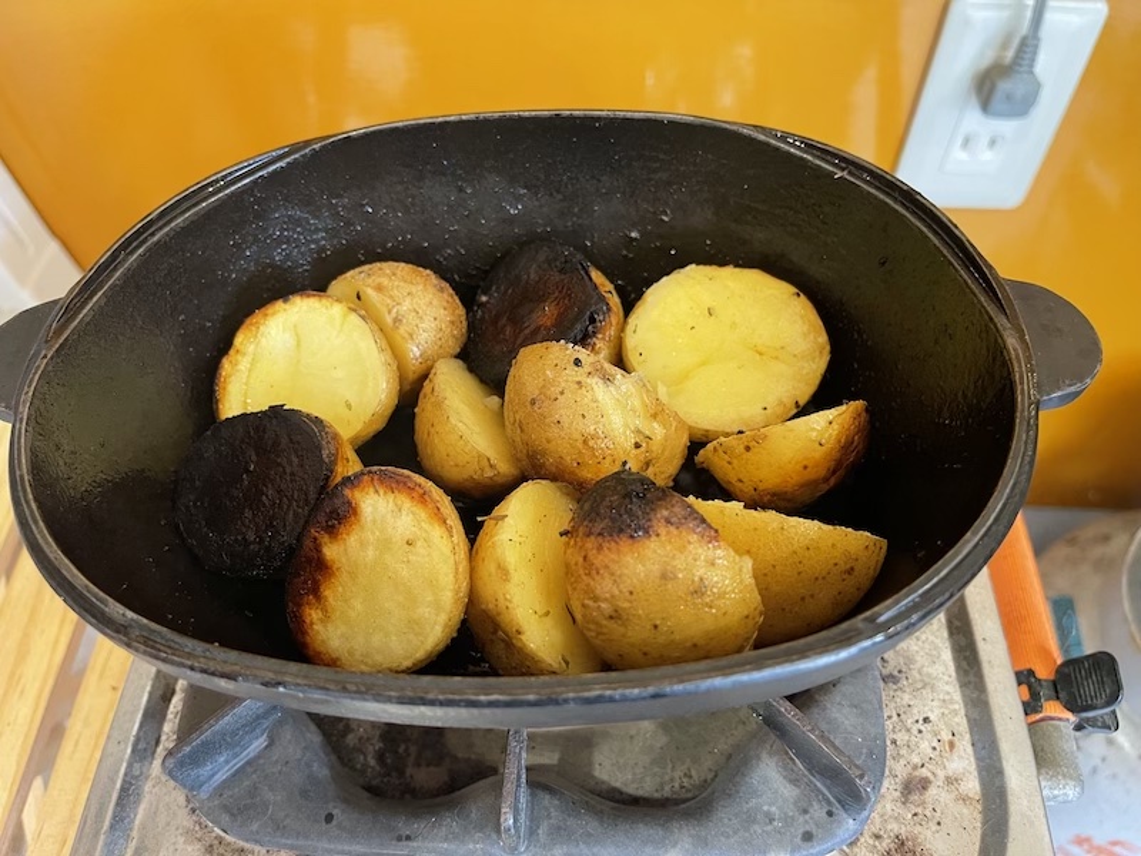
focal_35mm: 26
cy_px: 428
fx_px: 857
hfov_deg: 67.3
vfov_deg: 53.1
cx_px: 570
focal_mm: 5.1
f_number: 1.6
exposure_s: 1/60
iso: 400
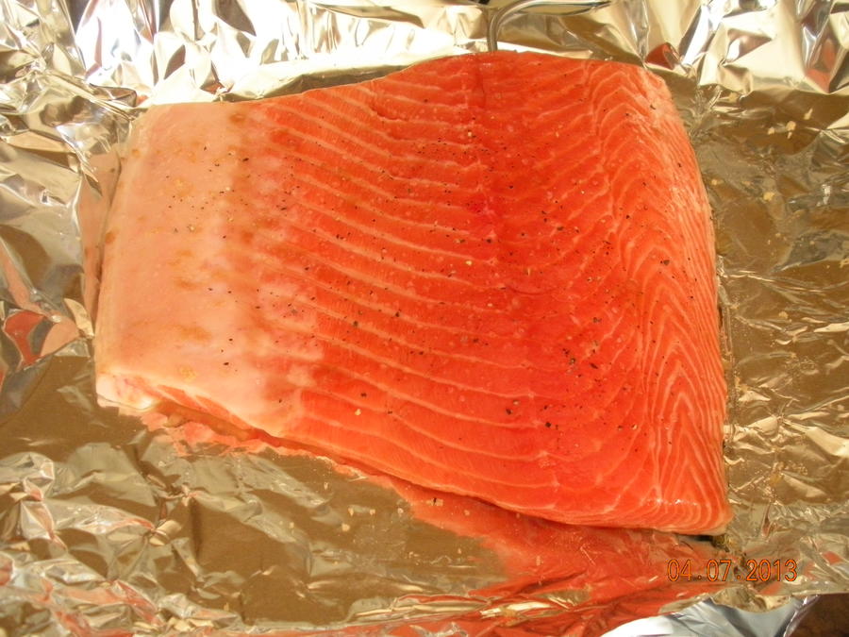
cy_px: 318
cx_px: 424
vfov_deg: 40.7
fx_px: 858
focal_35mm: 35
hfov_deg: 52.6
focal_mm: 6.3
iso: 400
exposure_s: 1/15.6
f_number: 3.5
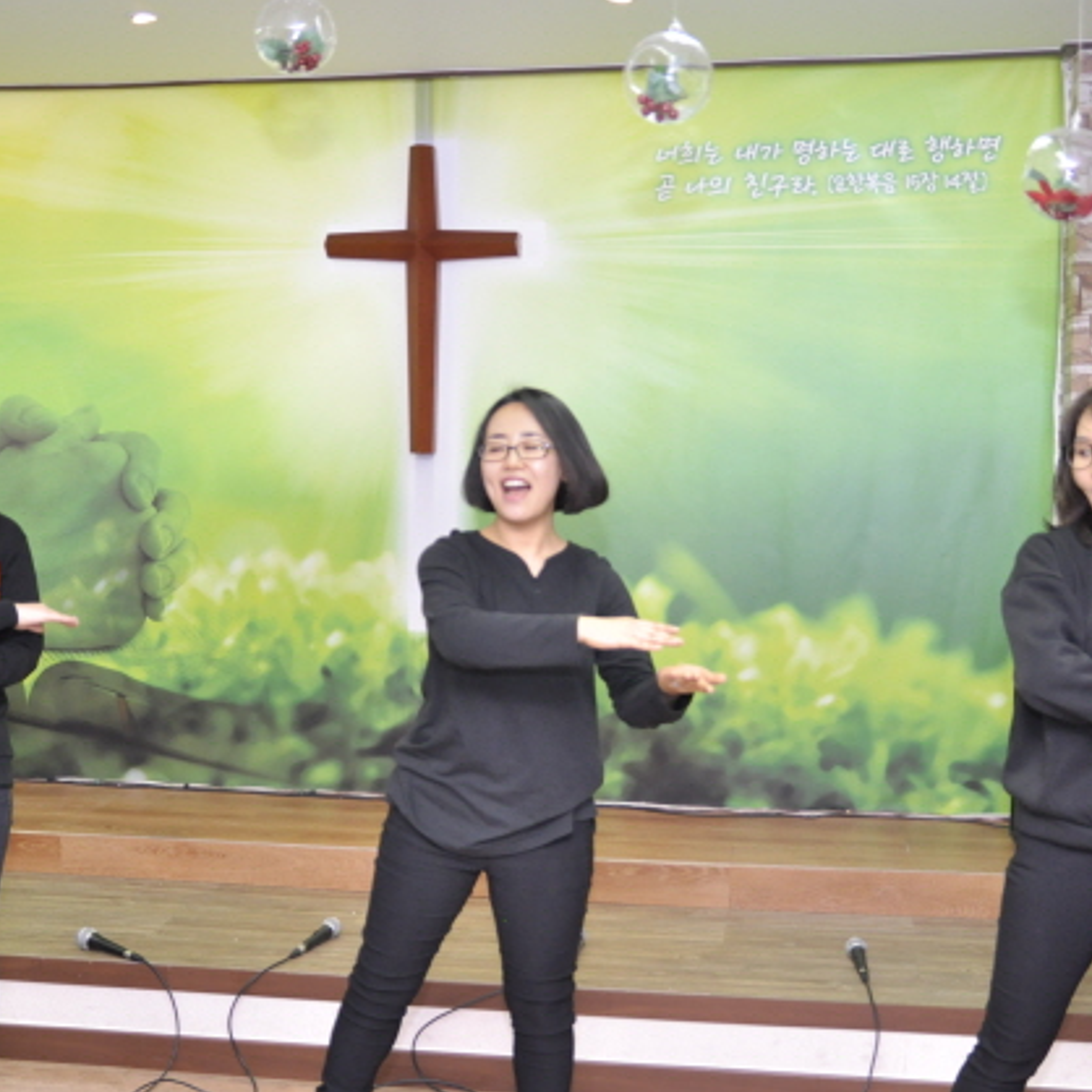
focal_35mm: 45
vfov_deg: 37.8
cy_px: 554
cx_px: 538
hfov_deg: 37.8
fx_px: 1596
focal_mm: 21
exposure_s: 1/200
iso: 800
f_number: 3
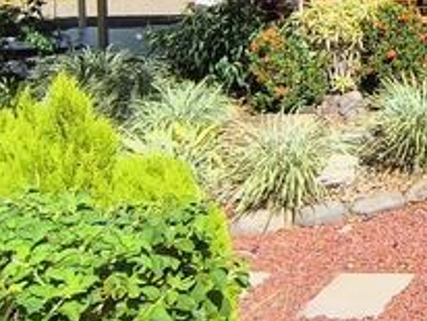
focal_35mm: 62
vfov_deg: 22.6
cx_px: 674
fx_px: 766
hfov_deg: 23.5
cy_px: -14
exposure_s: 1/1414
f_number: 2.2
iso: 50
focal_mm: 1.65
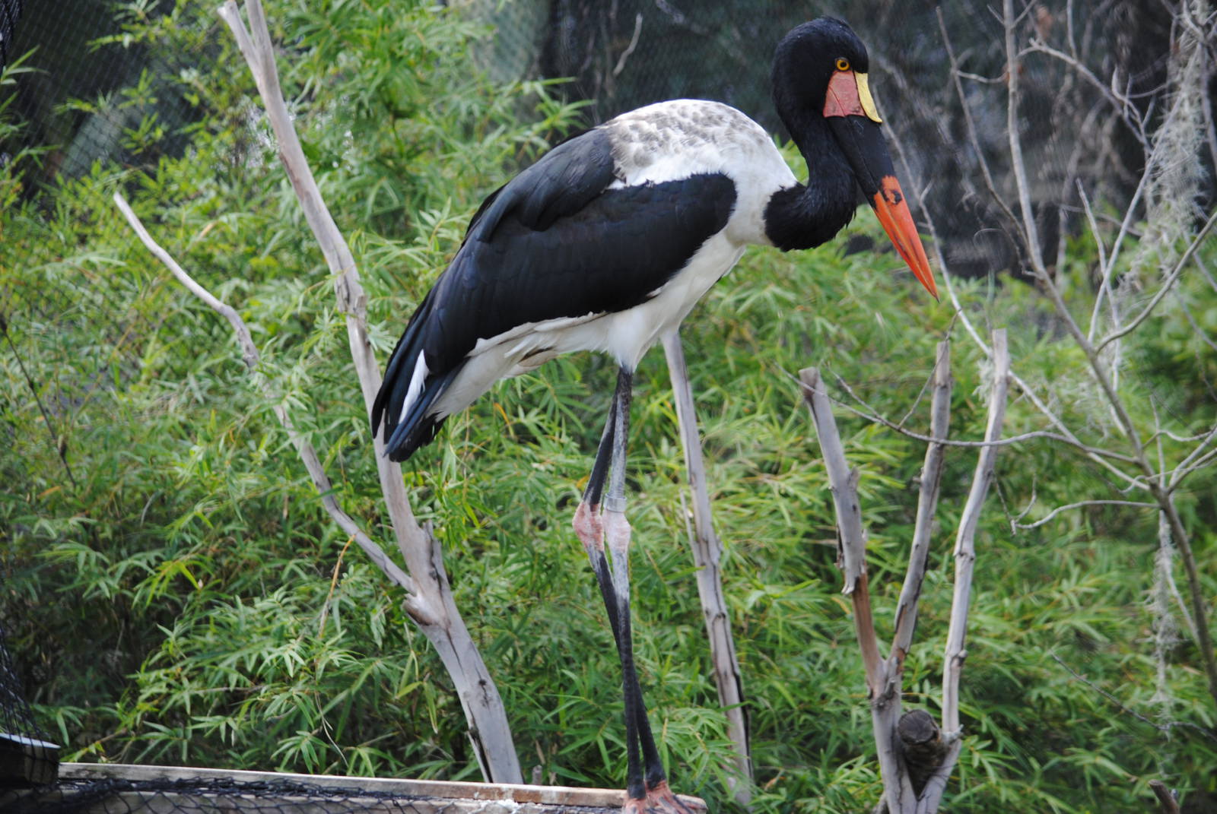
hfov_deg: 13.4
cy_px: 407
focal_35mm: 153
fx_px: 5178
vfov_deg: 9.0
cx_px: 608
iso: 200
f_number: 4.8
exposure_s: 1/250
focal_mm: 102
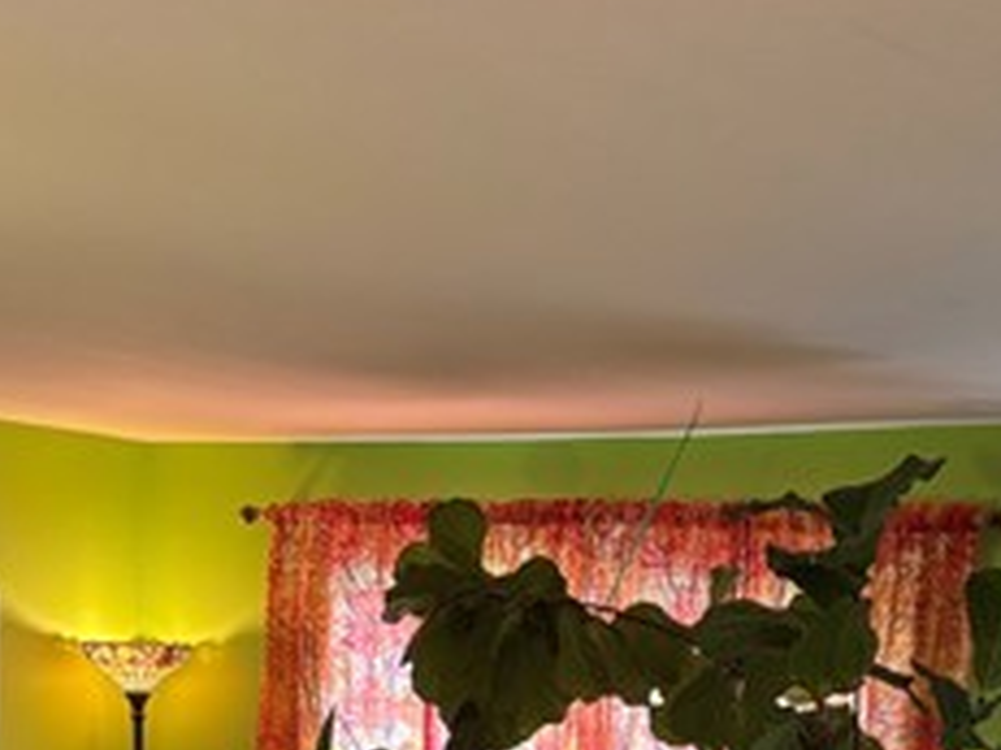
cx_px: 607
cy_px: 945
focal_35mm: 72
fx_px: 2081
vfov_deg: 19.1
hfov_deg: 27.0
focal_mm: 5.96
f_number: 1.6
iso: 320
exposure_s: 1/60
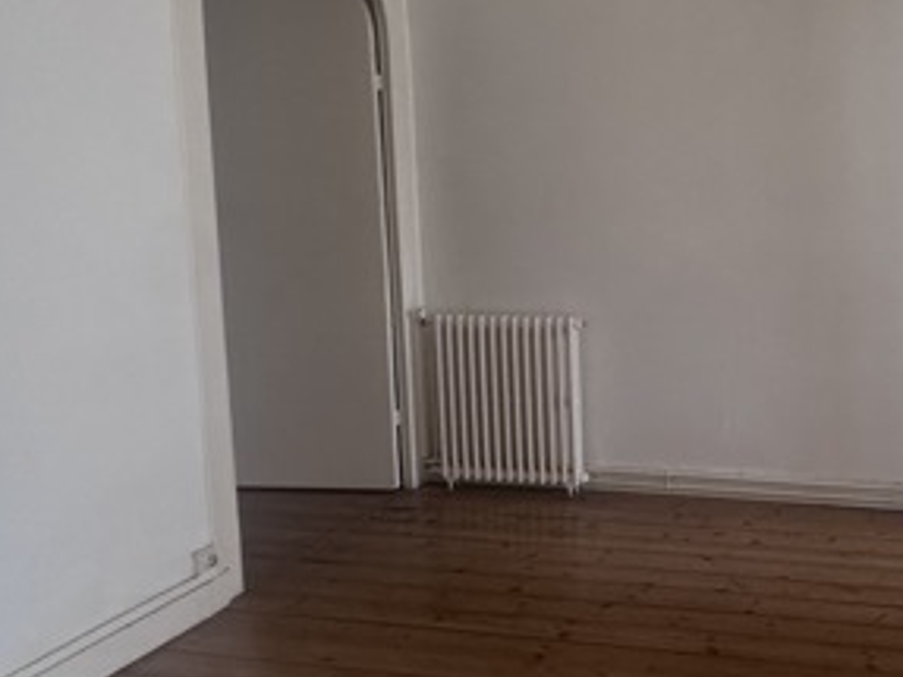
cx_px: 790
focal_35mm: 39
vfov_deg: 36.5
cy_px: 239
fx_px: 1017
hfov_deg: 44.2
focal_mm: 2.22
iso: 250
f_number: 2.2
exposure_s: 1/99
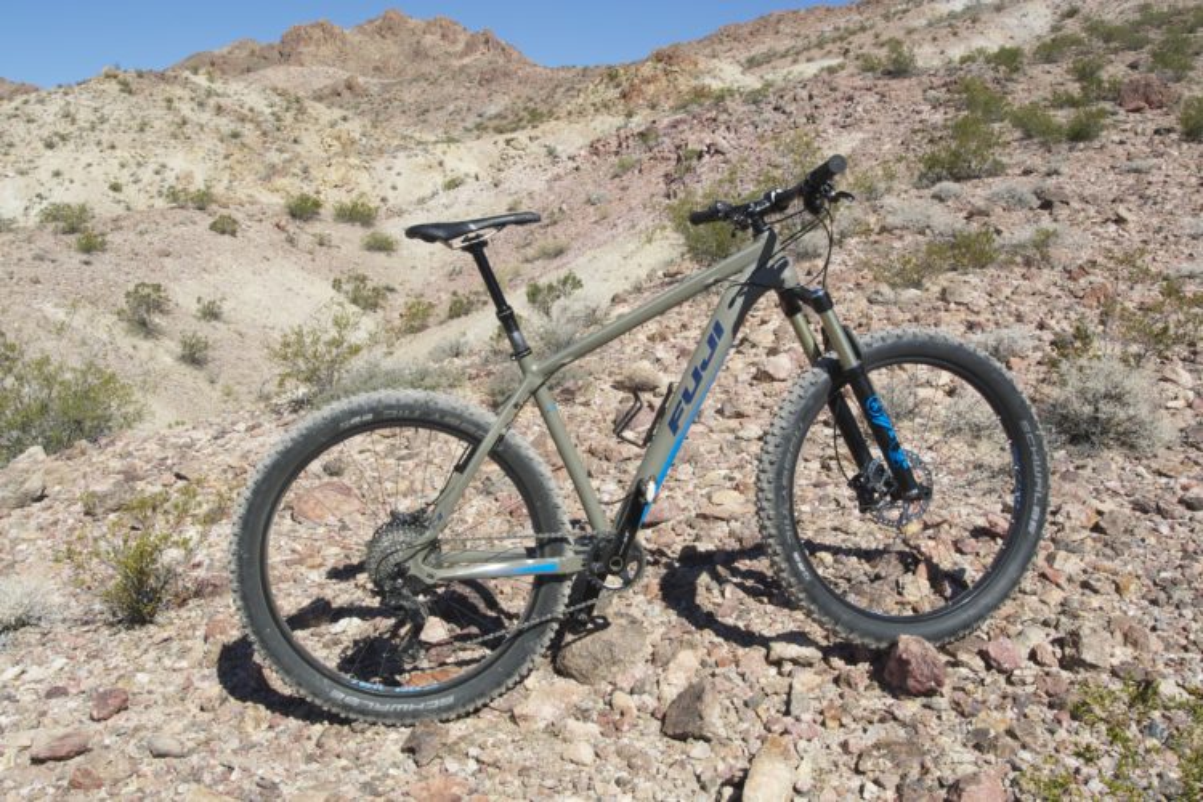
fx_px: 1203
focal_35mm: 36
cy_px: 401
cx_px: 602
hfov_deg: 53.1
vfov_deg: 36.9
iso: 100
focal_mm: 13.6
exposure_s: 1/250
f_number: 9
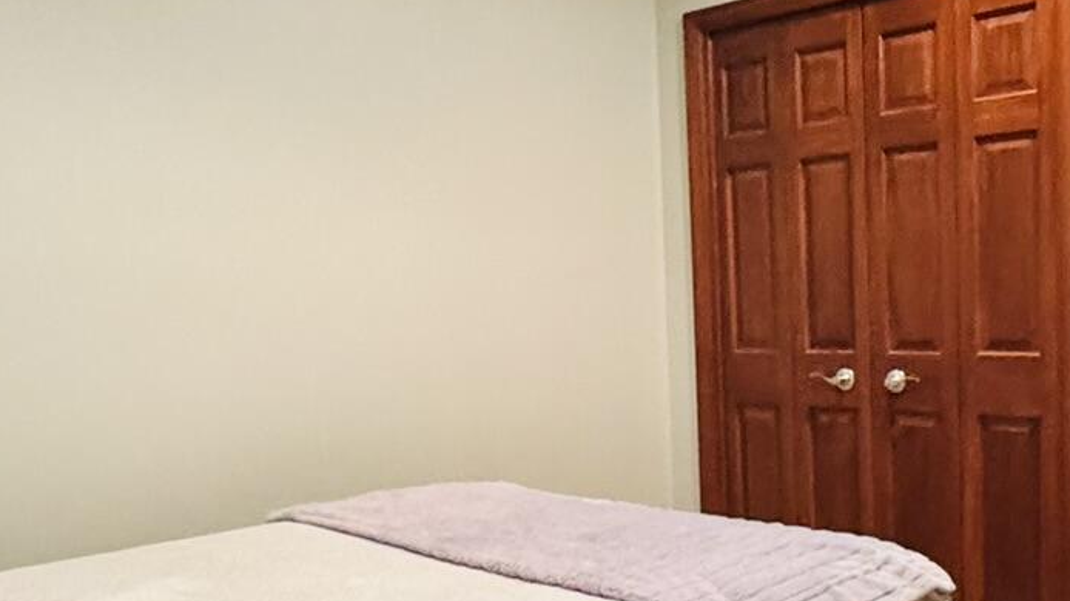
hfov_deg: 45.3
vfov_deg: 26.4
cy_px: 402
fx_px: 1276
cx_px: 626
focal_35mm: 45
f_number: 2.2
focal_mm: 2.22
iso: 1000
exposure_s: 1/60
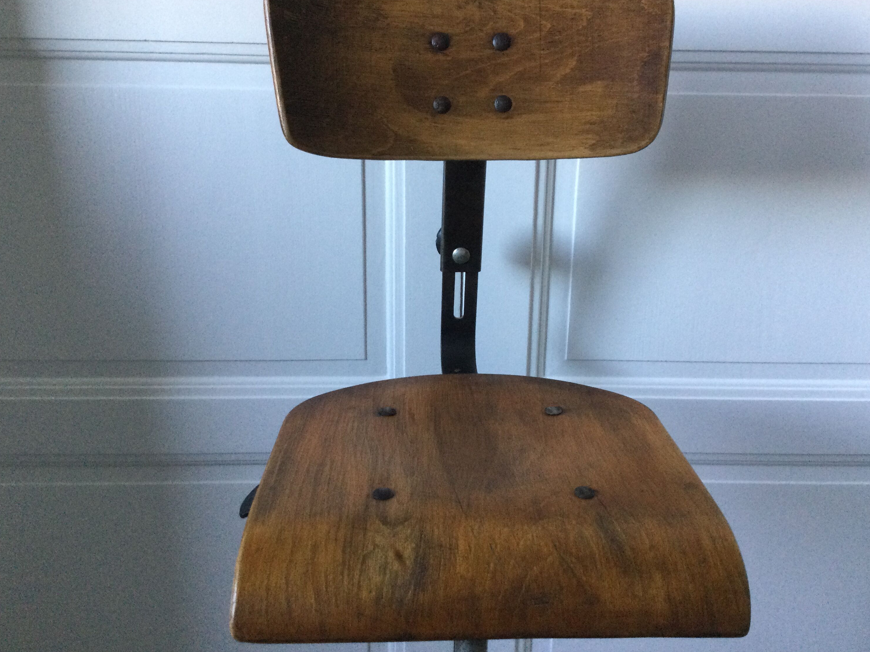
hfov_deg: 53.9
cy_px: 298
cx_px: 460
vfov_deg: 41.8
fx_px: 855
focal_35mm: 34
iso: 200
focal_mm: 3.3
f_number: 2.4
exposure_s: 1/33
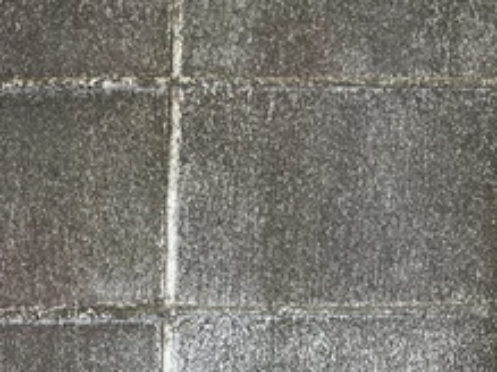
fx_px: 1191
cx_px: -100
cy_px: -28
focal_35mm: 83
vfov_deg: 17.2
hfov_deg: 21.8
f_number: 1.6
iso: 40
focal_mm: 4.2
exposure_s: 1/121
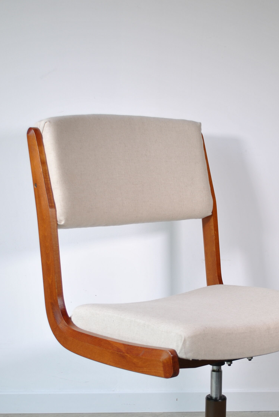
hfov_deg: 20.0
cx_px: 200
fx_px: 788
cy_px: 308
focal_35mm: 68
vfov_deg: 29.2
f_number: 4.2
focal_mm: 26
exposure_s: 1/50
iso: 100
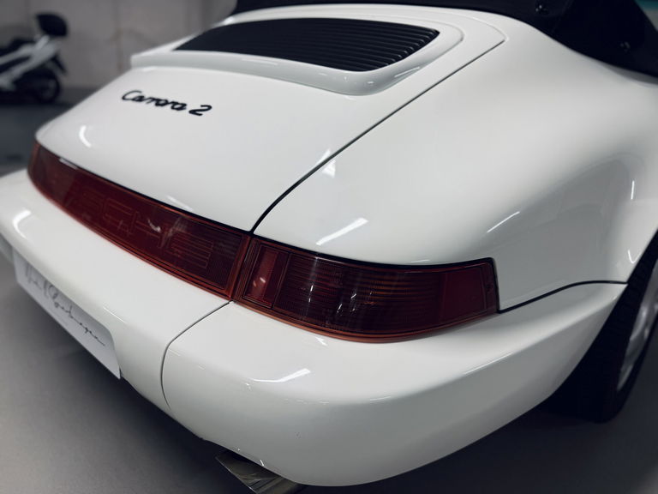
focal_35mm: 24
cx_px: 329
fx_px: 456
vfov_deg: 56.8
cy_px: 247
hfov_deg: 71.6
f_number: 1.78
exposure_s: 1/100
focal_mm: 6.76
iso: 64
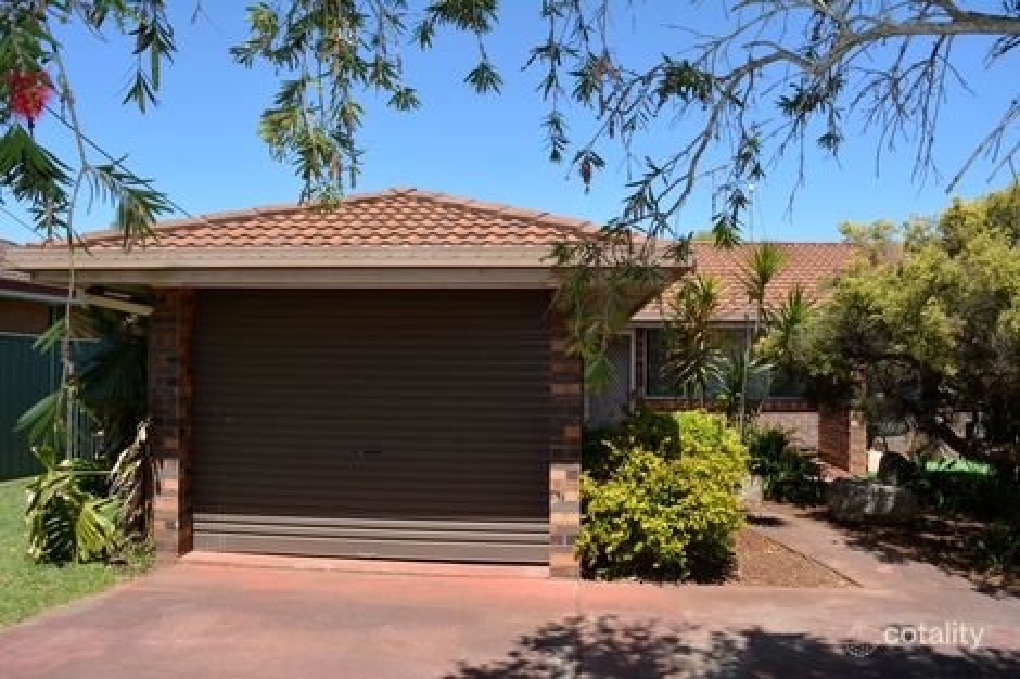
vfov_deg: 47.9
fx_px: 765
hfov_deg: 67.4
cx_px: 510
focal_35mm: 27
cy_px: 340
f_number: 7.1
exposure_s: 1/200
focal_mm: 18
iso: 100
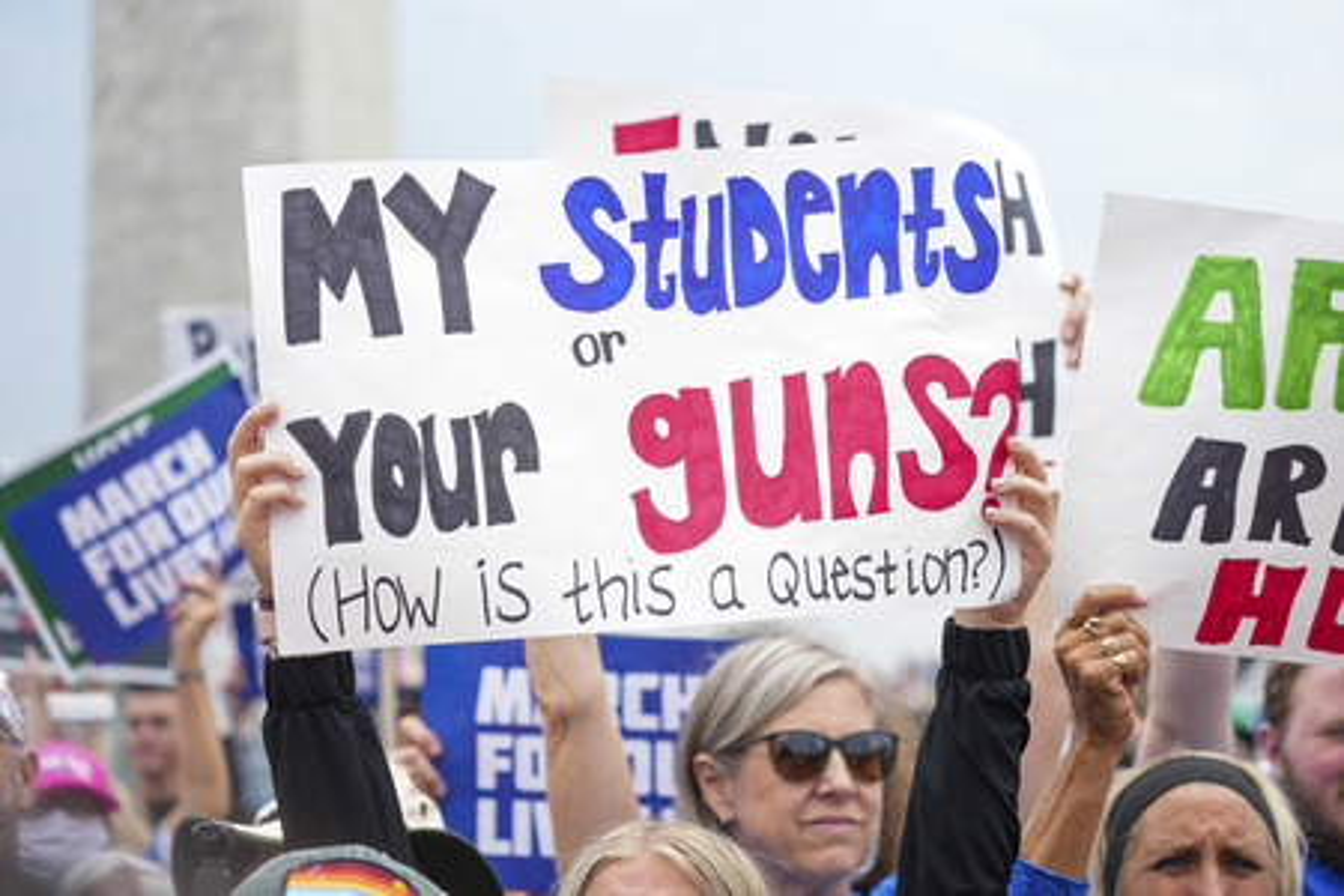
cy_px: 448
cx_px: 672
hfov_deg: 20.4
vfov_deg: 13.7
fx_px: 3733
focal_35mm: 100
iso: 200
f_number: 5
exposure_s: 1/500
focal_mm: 100
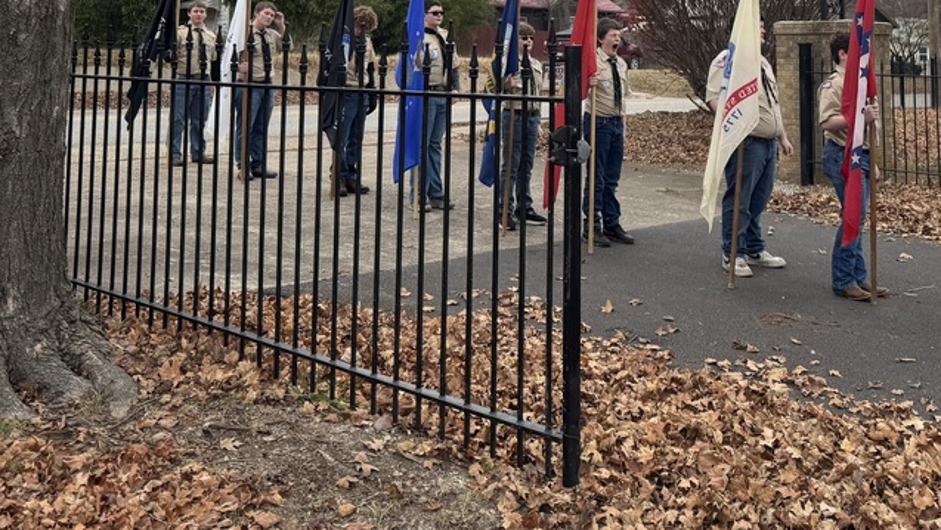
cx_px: 616
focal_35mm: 42
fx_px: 1048
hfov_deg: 47.7
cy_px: -21
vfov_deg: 26.6
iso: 80
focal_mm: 6.76
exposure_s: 1/1869
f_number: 1.78
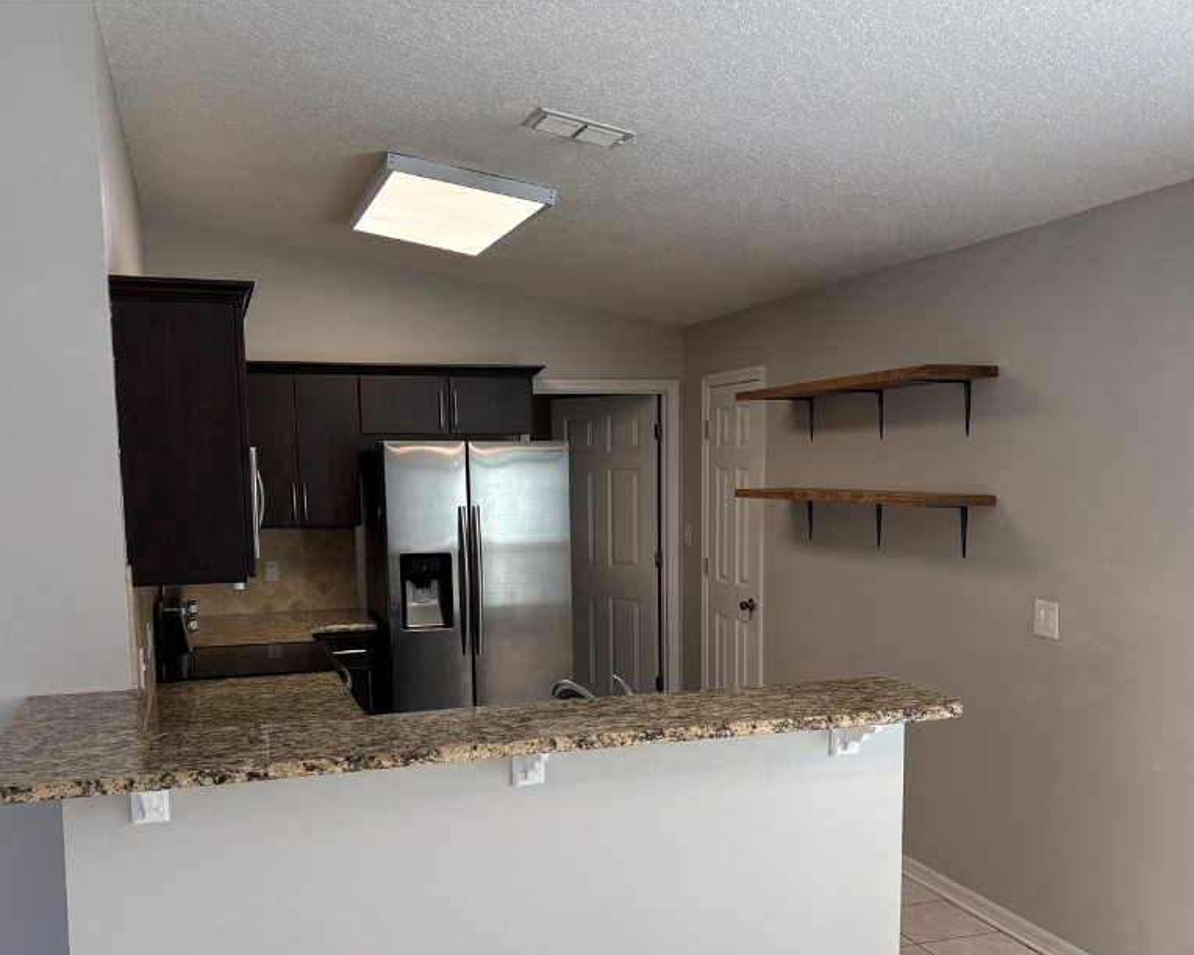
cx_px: 575
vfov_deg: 43.0
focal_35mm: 34
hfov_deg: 52.8
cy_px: 596
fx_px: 1201
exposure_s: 1/235
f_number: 1.6
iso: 125
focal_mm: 5.96
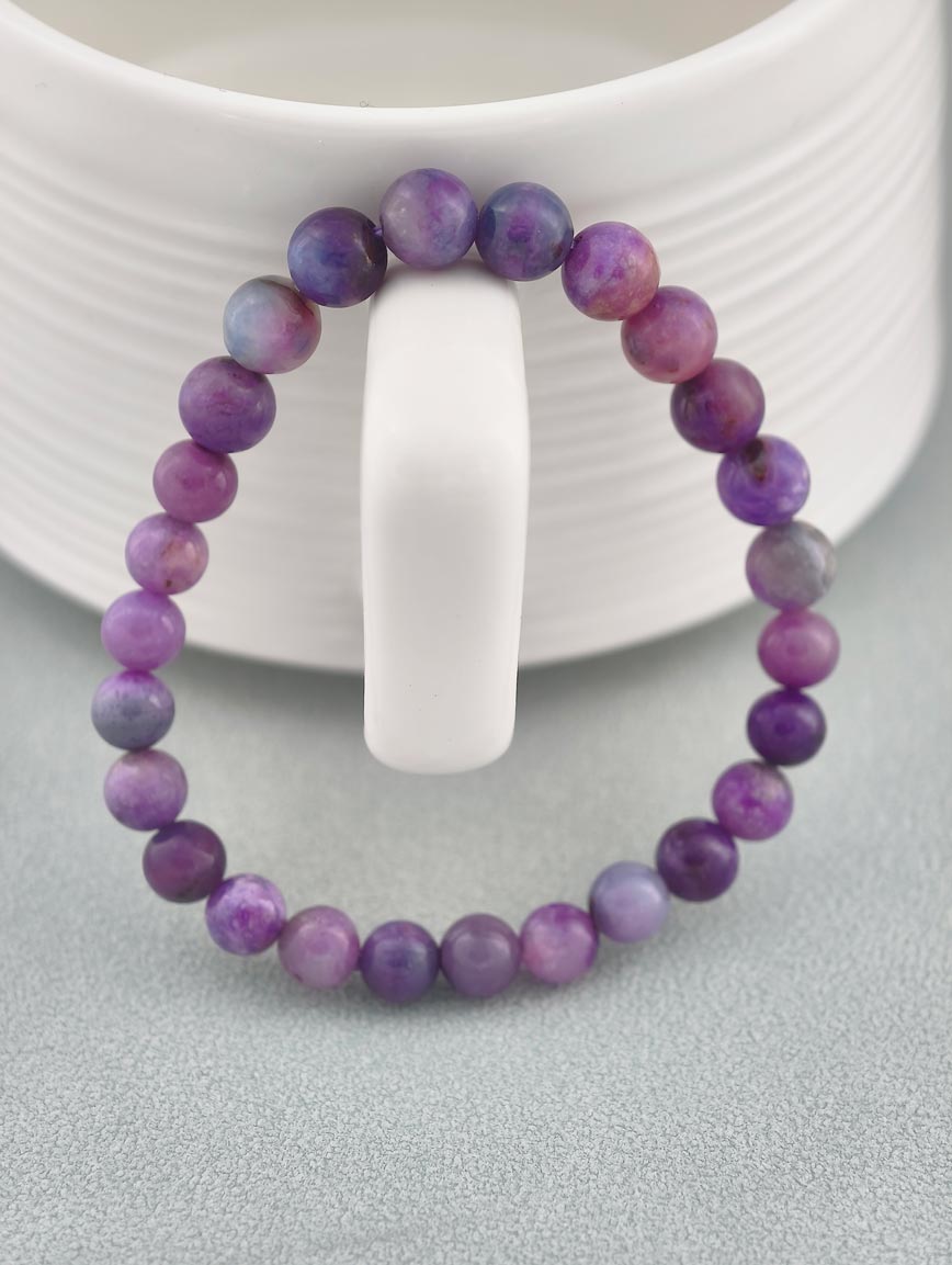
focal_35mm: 85
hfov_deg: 17.4
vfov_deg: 23.0
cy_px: 632
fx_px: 3109
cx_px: 476
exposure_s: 1/160
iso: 125
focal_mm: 22.48
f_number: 2.67
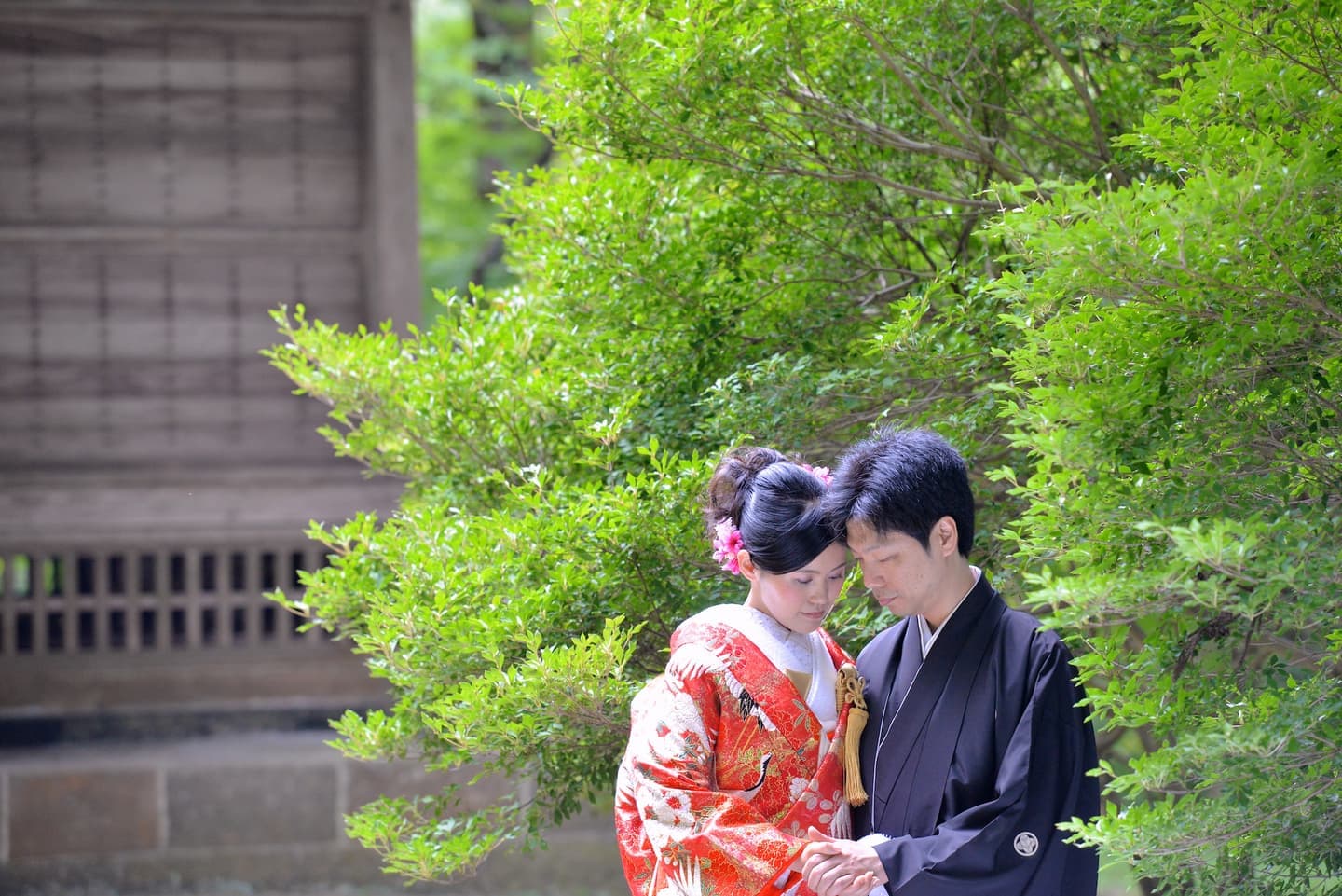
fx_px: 5593
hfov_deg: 13.7
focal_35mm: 150
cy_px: 448
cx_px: 671
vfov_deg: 9.2
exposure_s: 1/250
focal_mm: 150
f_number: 4
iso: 2000
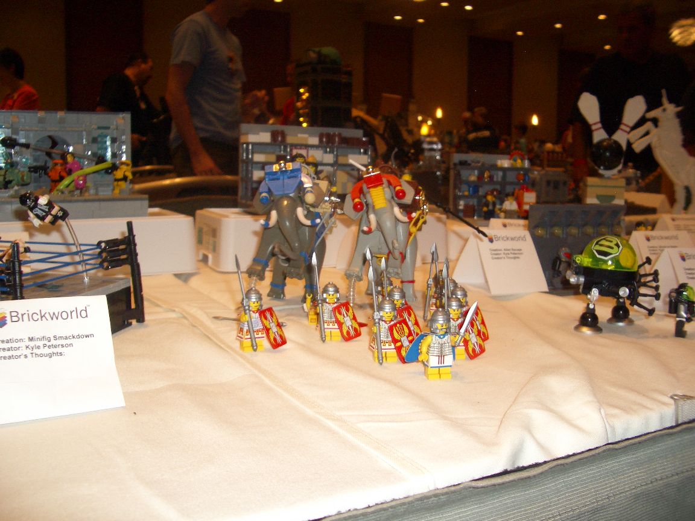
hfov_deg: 52.6
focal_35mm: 35
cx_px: 348
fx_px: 703
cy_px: 260
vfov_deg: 40.7
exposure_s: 1/60
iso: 100
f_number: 2.6
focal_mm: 5.8
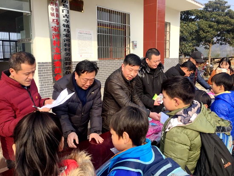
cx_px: 117
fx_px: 196
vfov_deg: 48.3
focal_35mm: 29
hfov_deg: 61.6
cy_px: 88
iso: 32
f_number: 2.2
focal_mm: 4.15
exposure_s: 1/732
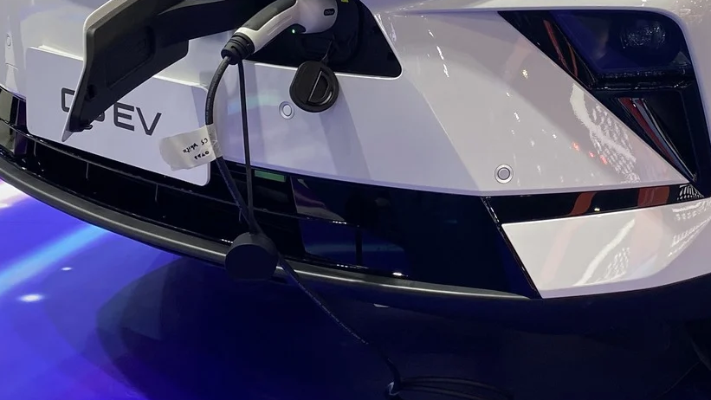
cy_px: 23
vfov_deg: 17.2
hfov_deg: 29.9
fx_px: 1301
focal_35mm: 69
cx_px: 568
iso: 64
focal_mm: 4.25
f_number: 1.8
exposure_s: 1/100
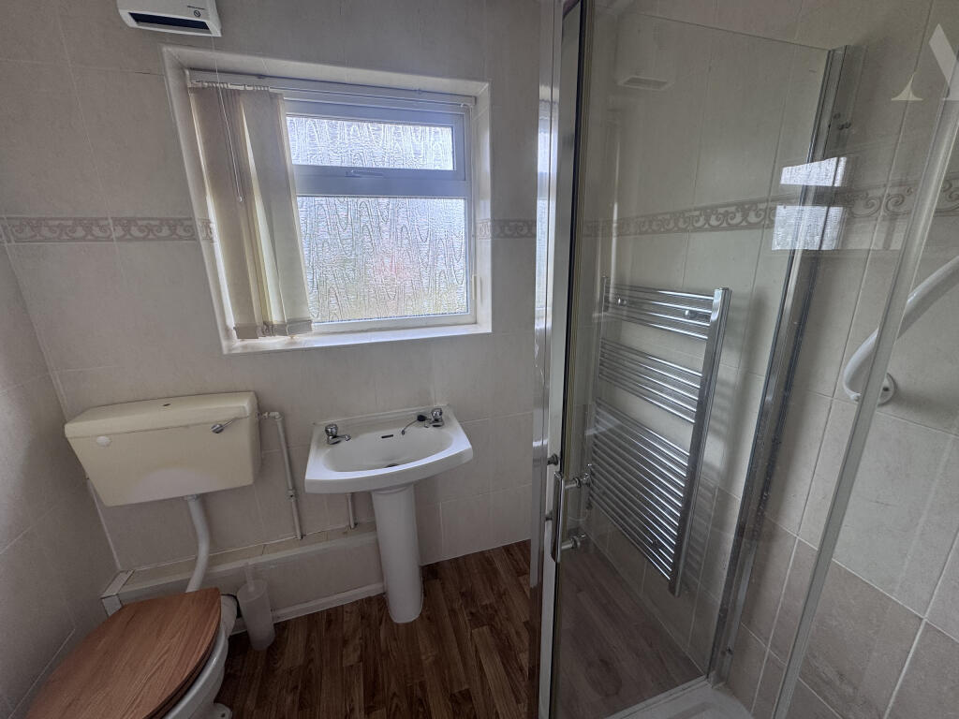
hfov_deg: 102.1
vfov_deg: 85.7
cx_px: 480
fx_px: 388
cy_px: 360
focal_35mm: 14
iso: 40
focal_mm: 2.22
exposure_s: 1/99
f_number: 2.2
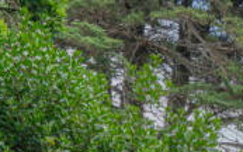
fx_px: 1238
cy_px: 469
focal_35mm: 187
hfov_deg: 10.7
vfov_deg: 6.4
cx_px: 383
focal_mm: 31
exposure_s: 1/60
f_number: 11
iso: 400
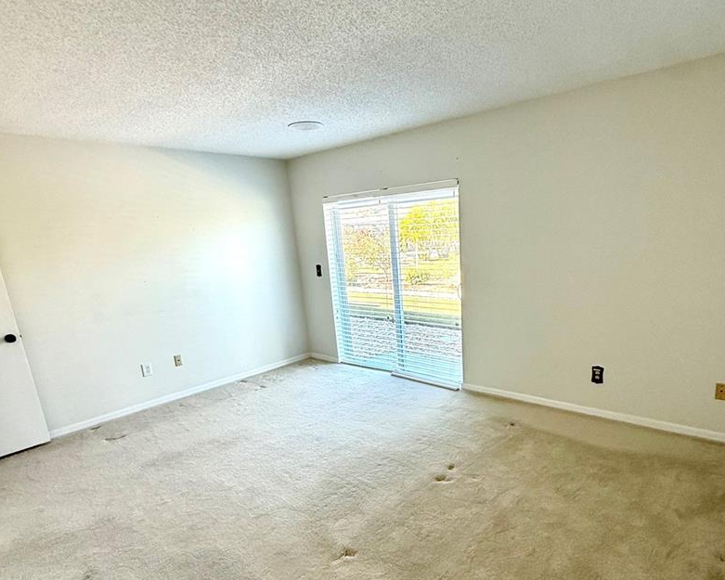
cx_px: 406
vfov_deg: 64.8
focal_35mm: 21
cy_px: 355
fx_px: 451
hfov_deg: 77.3
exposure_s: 1/99
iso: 64
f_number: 2.2
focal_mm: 2.22
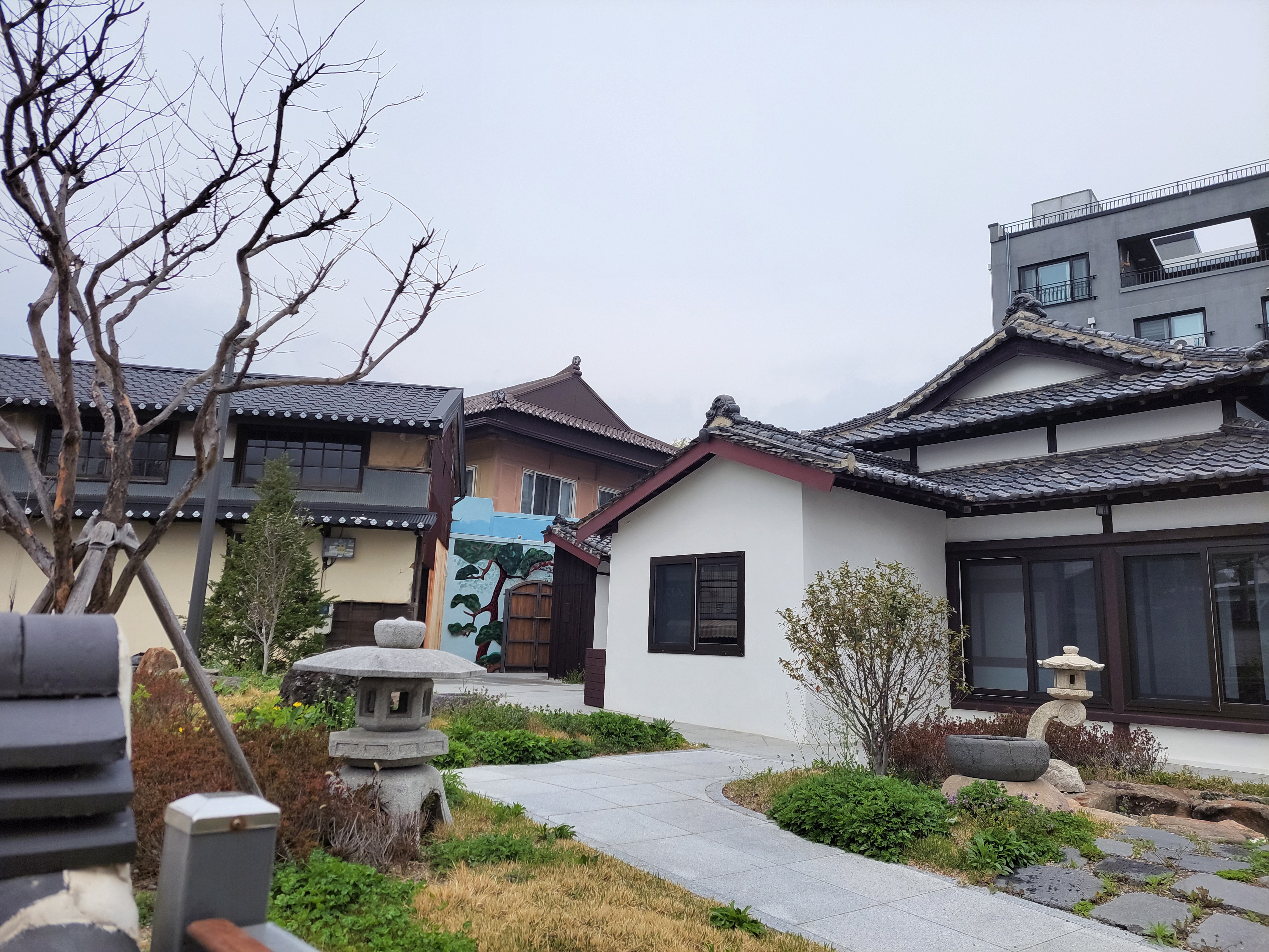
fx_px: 880
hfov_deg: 71.6
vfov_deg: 56.8
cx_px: 634
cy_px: 476
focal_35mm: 24
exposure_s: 1/2049
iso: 25
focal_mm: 5.23
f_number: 1.8
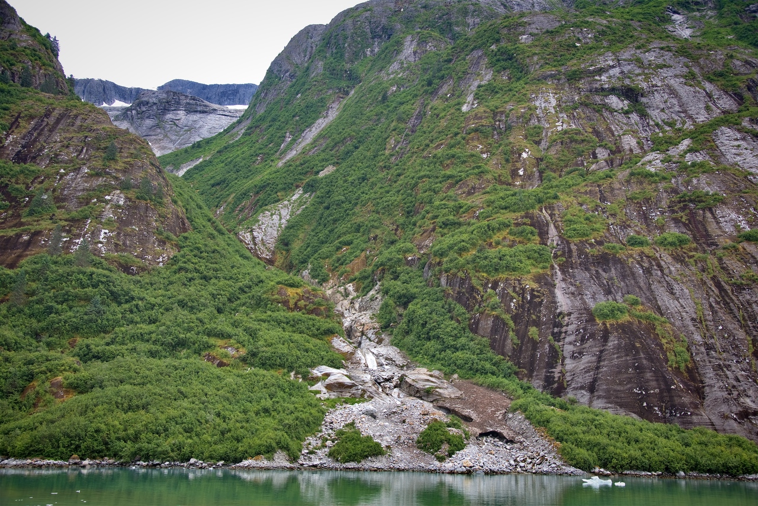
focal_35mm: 34
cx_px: 379
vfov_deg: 38.9
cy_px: 253
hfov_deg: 55.8
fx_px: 716
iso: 100
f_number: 5
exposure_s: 1/100
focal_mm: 34
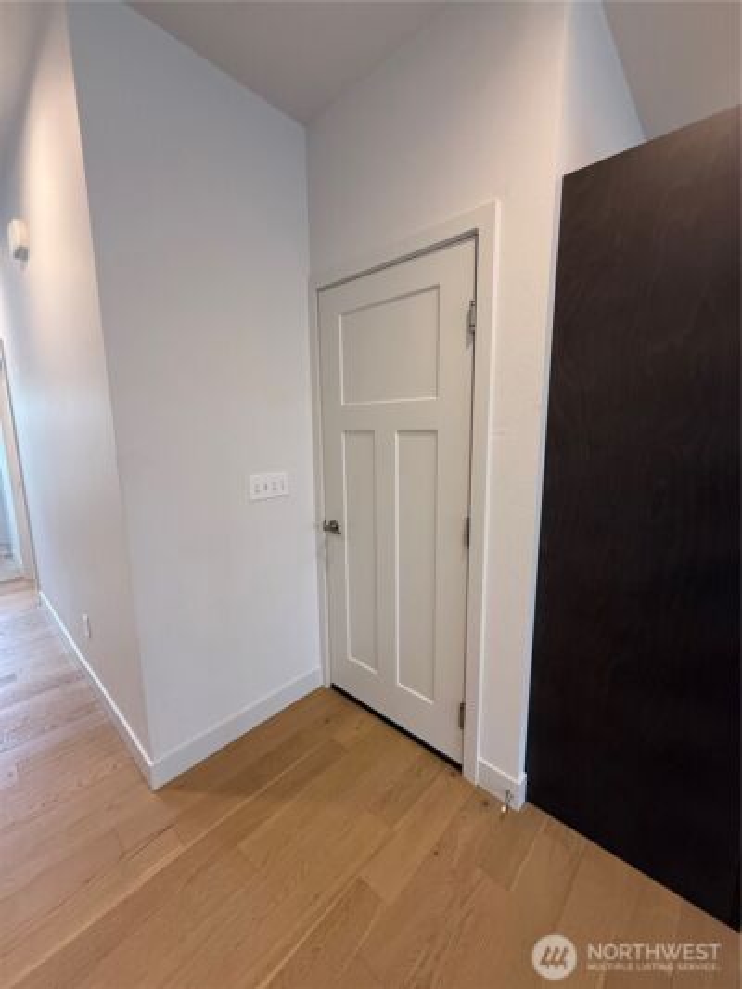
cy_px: 494
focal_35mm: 14
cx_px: 371
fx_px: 400
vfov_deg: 102.1
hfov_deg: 85.7
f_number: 2.2
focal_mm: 2.22
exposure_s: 1/60
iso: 200
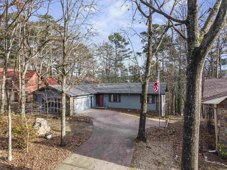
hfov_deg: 73.9
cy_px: 85
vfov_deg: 58.9
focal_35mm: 23
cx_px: 114
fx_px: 151
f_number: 1.8
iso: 200
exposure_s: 1/800
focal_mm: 8.67
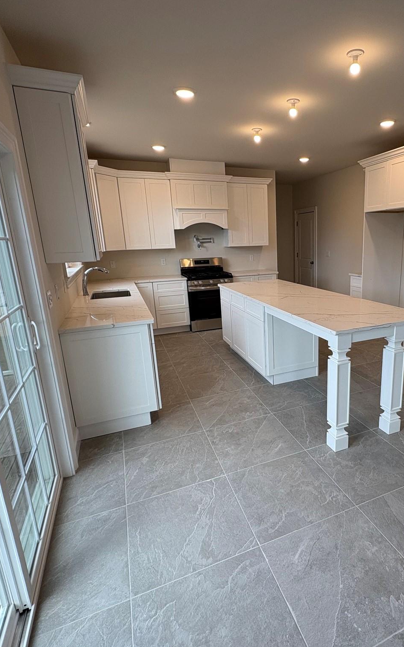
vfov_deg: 85.1
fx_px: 352
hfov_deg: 57.9
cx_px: 280
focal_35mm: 20
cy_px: 325
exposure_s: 1/120
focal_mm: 2.22
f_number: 2.2
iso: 64
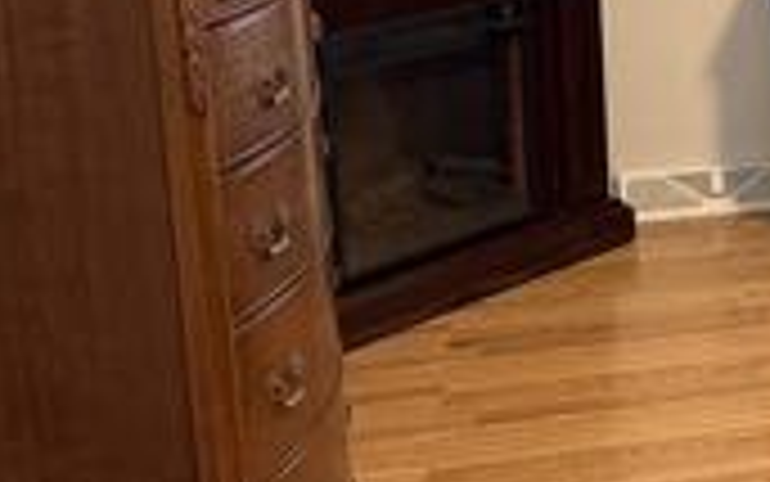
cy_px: -63
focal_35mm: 95
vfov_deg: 13.5
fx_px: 1994
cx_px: 1315
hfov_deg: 18.1
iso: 400
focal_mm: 6.76
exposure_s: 1/60
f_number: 1.78
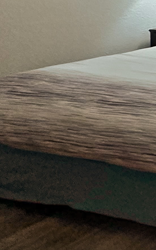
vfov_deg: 27.3
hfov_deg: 12.0
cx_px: 440
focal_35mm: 68
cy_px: -35
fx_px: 463
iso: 320
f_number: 2.2
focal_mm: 2.22
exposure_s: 1/60
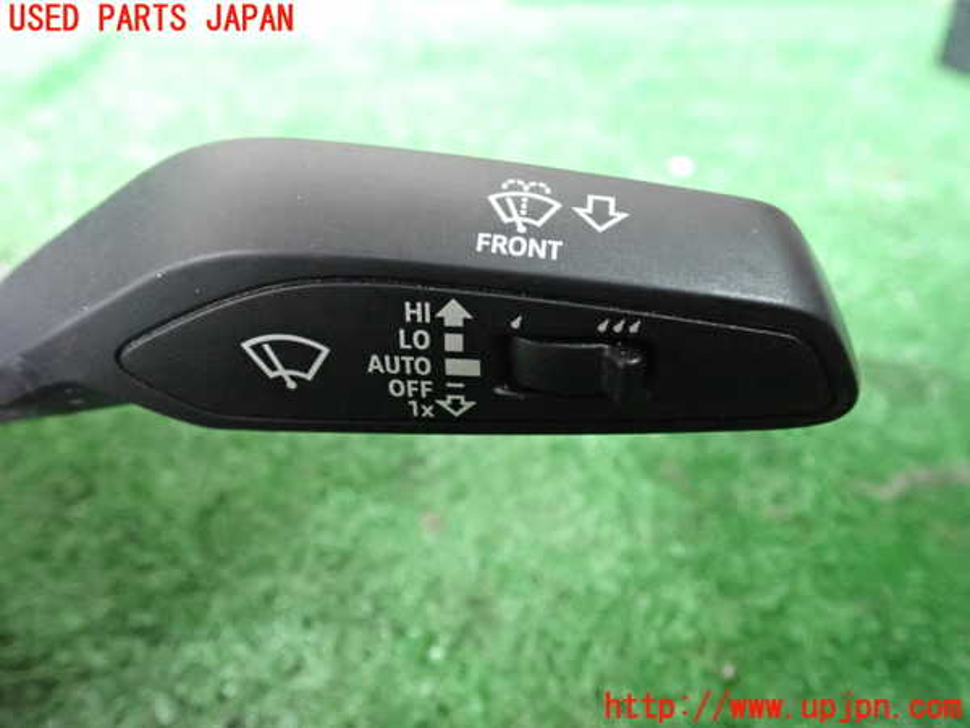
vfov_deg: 46.8
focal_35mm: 30
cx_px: 485
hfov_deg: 60.0
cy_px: 364
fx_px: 841
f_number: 2.3
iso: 2500
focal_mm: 5.4
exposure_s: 1/160
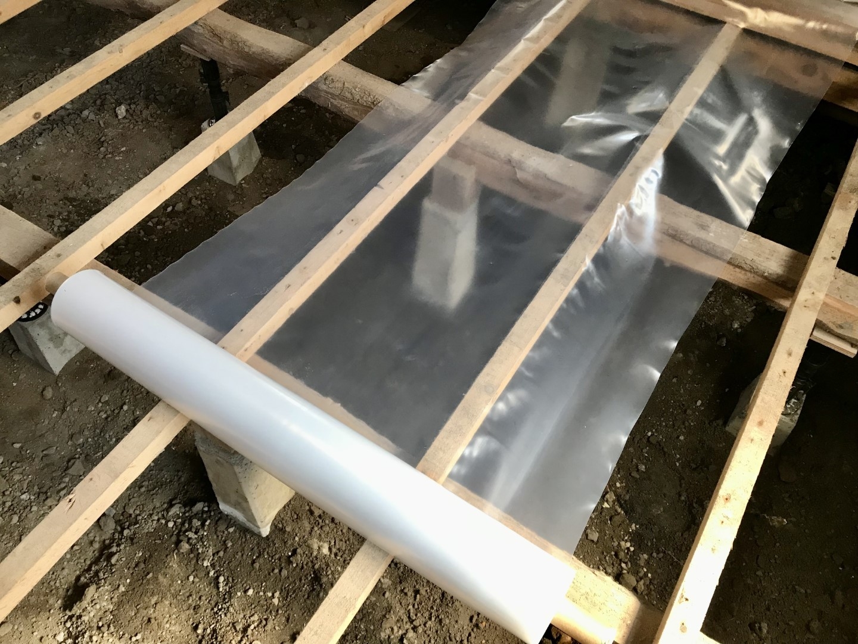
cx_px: 429
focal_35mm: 28
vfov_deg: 49.7
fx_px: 694
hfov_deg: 63.4
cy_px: 322
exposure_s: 1/33
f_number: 1.8
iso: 25
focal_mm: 4
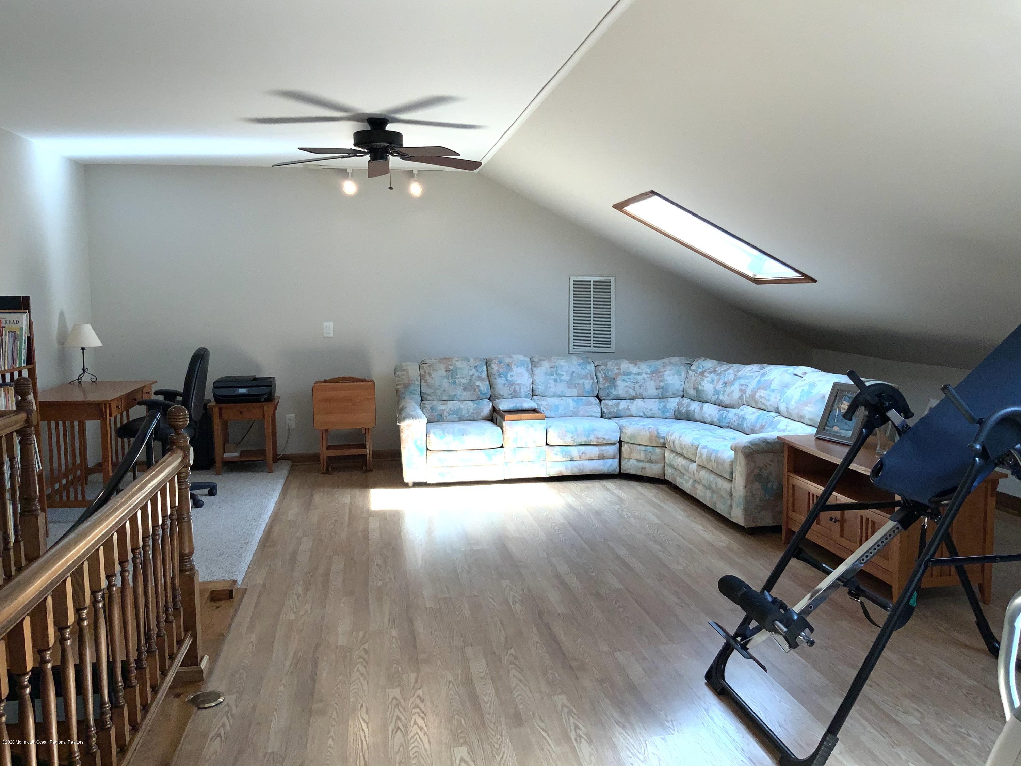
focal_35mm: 29
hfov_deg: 61.7
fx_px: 855
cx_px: 510
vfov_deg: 48.2
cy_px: 383
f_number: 1.8
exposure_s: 1/179
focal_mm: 3
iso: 16
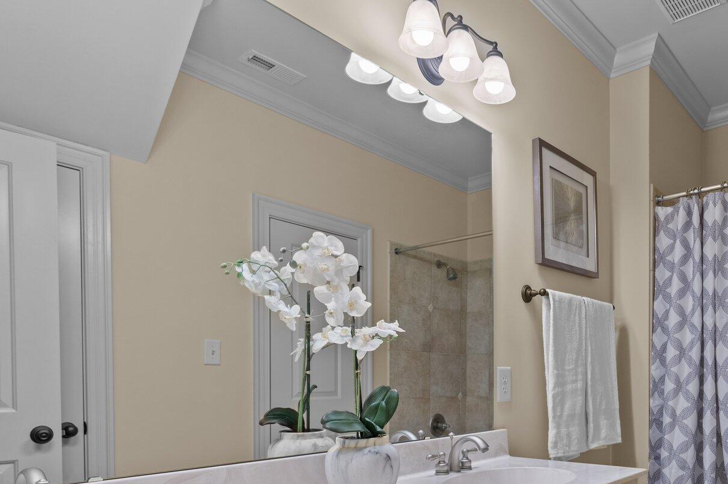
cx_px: 519
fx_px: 545
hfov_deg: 64.6
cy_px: 386
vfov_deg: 45.5
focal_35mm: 27
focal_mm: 16
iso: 400
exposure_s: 1/15
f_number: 7.1
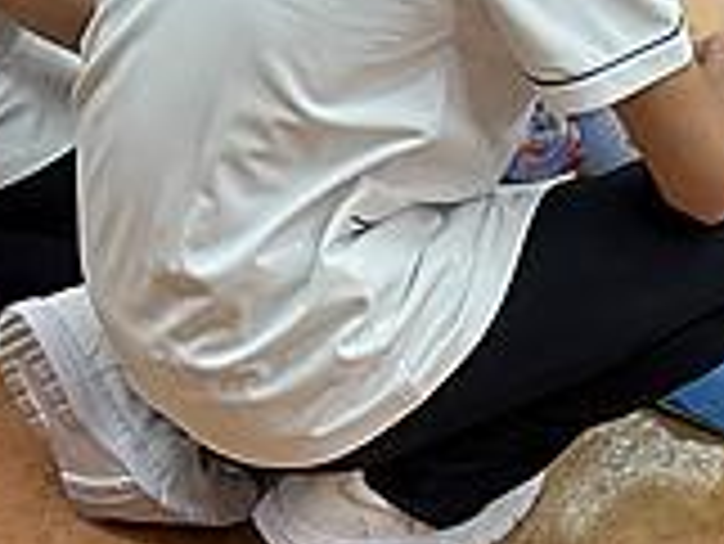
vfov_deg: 19.6
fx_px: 1507
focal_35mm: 72
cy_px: -49
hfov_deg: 26.9
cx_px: 472
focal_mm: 3
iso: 32
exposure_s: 1/60
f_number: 1.8
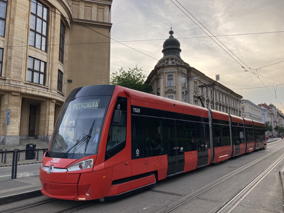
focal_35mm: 28
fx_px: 230
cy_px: 106
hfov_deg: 63.4
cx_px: 142
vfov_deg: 49.7
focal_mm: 3.99
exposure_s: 1/676
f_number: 1.8
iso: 20
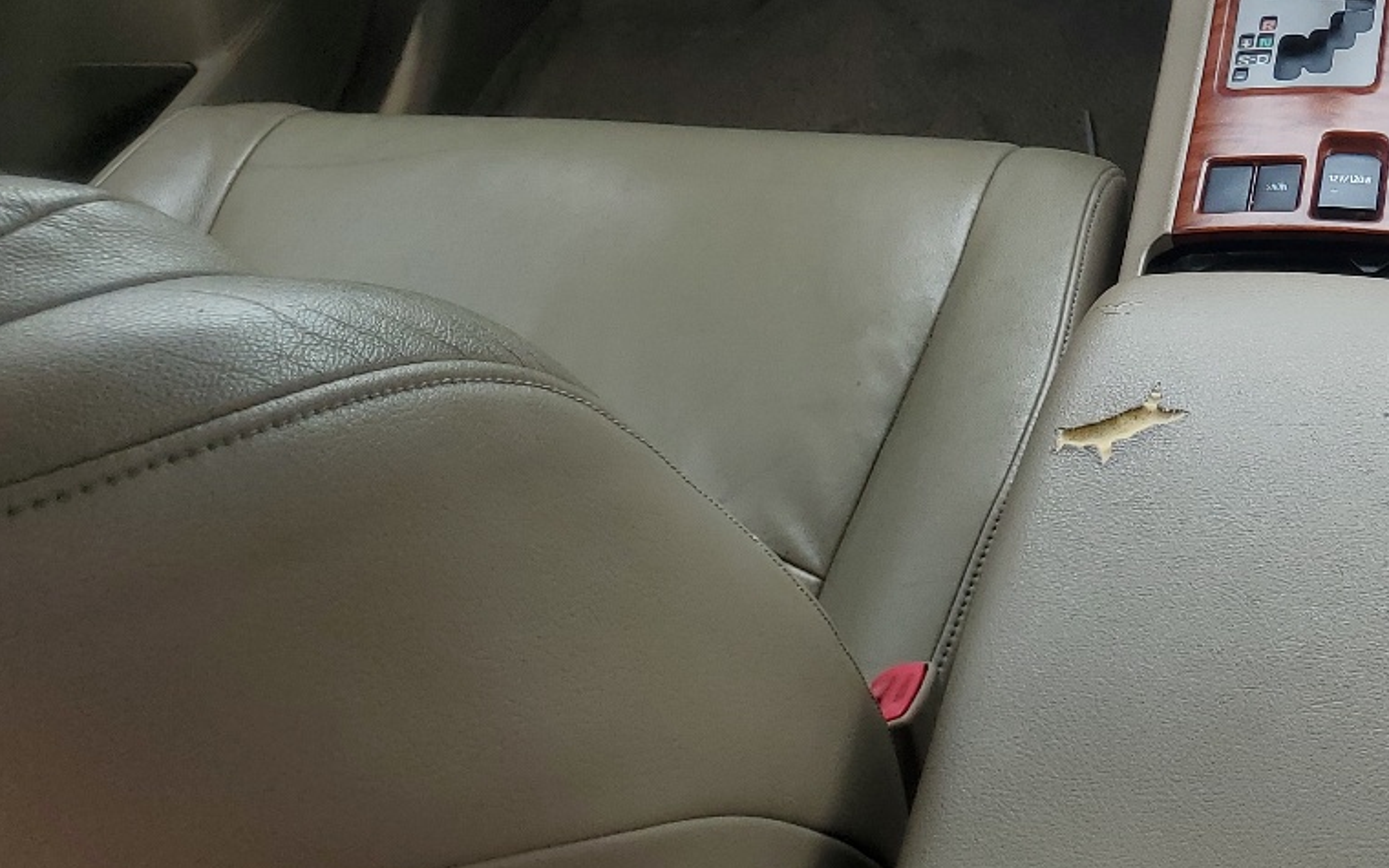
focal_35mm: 58
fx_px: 2196
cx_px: 1453
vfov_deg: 21.0
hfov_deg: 31.8
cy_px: -146
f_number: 1.5
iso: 50
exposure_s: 1/400
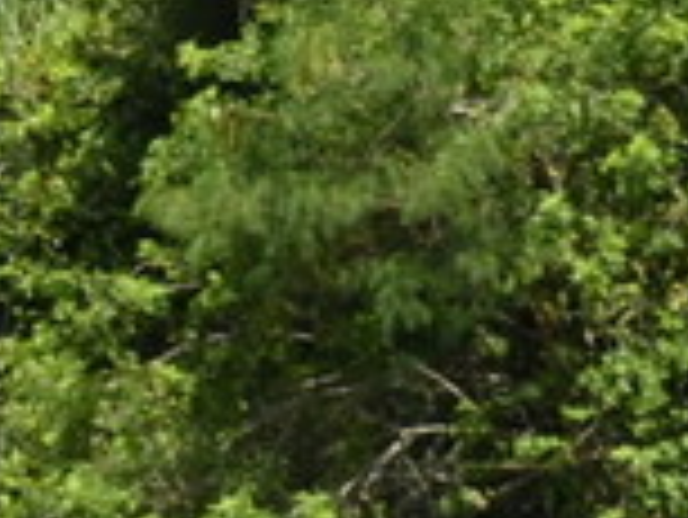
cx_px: -445
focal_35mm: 302
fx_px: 6007
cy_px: 1426
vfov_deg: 4.8
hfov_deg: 6.4
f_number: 5.6
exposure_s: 1/1250
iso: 180
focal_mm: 32
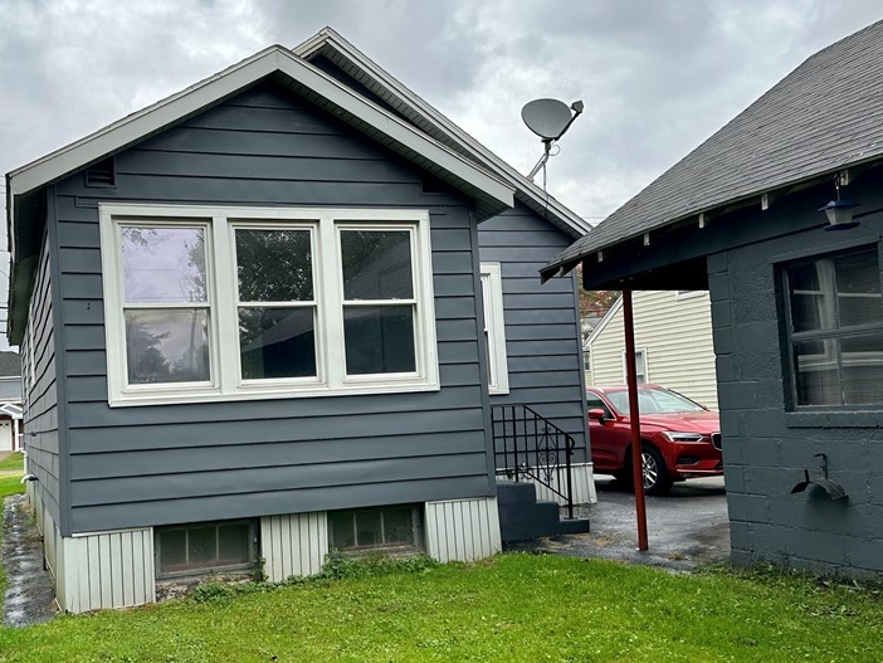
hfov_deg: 51.8
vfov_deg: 40.6
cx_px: 308
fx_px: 893
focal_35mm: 35
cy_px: 379
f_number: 1.78
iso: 80
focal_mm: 6.86
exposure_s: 1/803
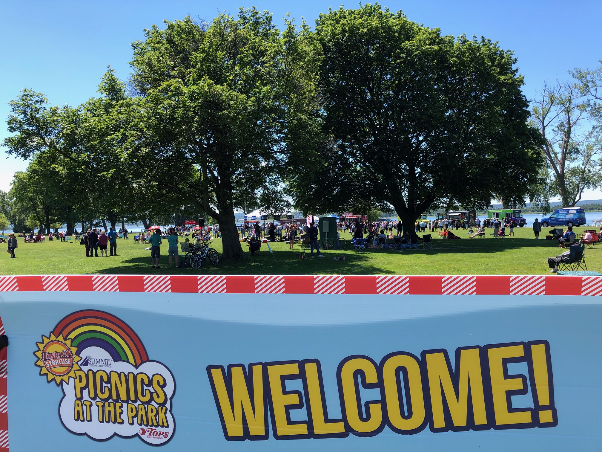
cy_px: 226
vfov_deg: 49.7
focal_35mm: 28
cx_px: 301
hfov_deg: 63.4
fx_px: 487
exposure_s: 1/762
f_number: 1.8
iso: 20
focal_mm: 3.99
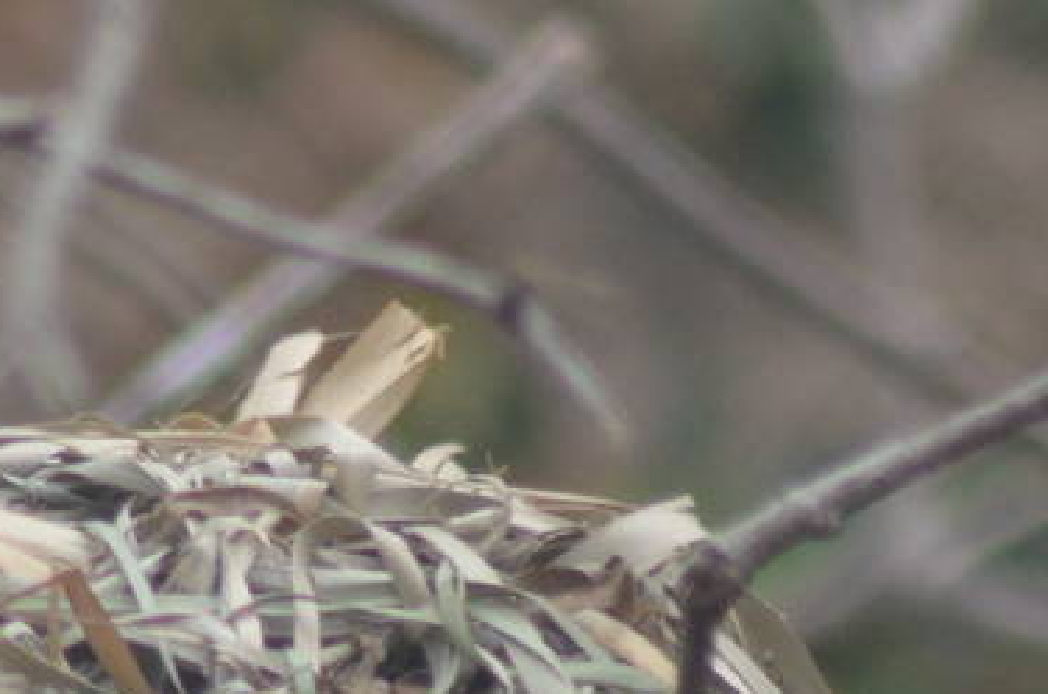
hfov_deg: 1.1
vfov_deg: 0.7
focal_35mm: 1913
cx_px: -510
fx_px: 55572
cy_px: 672
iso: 800
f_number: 5.6
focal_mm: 300
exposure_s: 1/1000
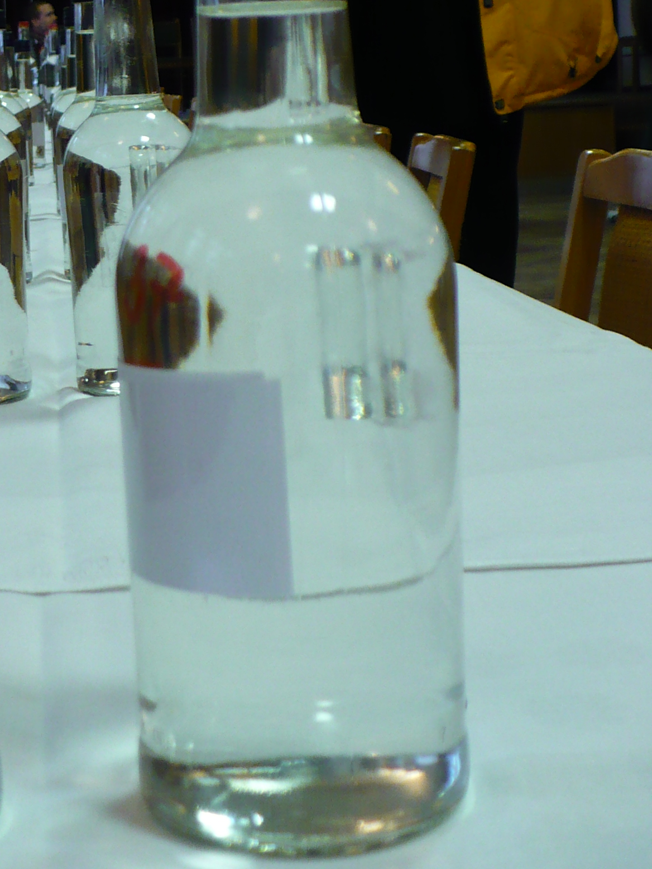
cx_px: 29
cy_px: 161
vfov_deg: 26.1
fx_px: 1833
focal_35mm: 73
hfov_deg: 19.7
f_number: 2.8
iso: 200
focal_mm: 6.1
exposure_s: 1/25
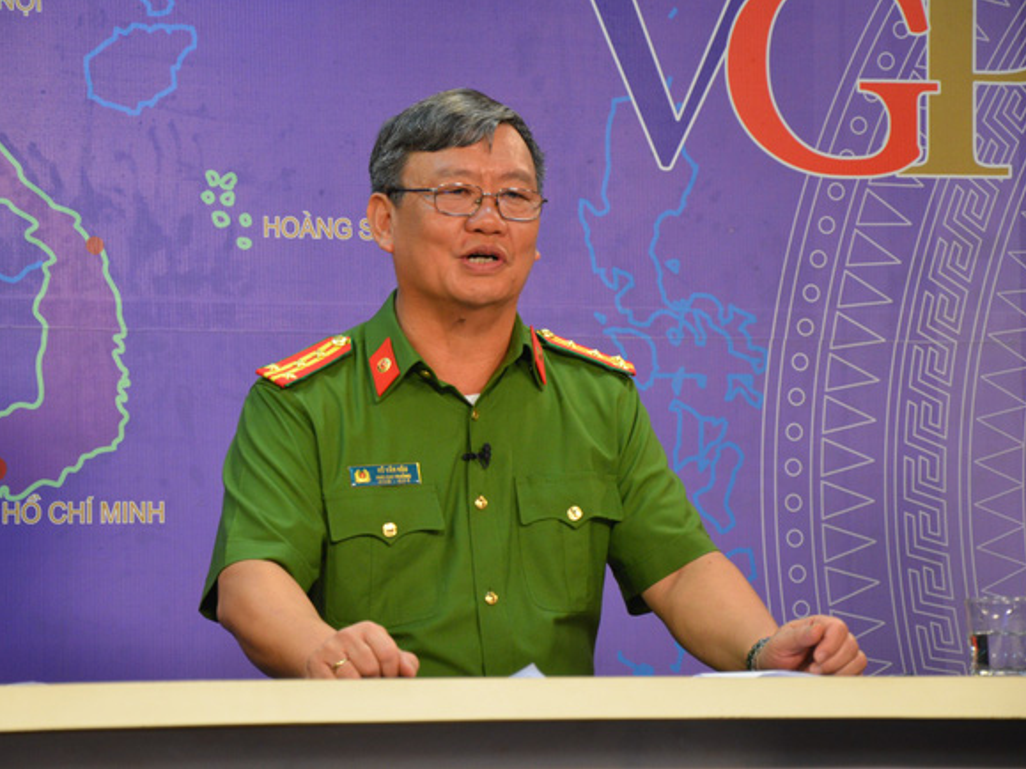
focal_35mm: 151
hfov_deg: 13.1
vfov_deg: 9.8
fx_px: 4475
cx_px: 484
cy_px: 384
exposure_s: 1/30
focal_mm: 92
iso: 1100
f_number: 5.6
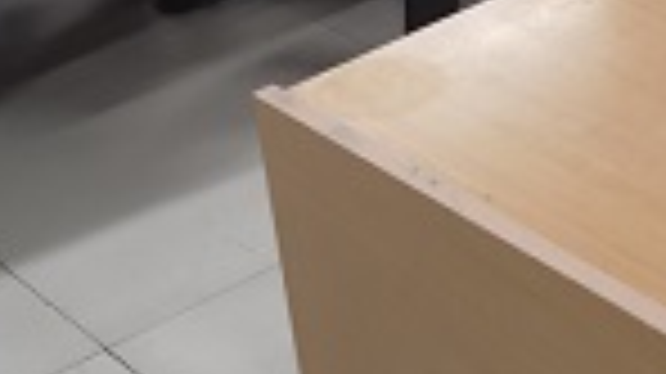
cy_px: -171
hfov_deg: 16.3
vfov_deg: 9.3
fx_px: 2241
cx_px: 778
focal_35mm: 127
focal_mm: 5.58
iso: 200
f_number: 1.9
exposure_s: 1/50
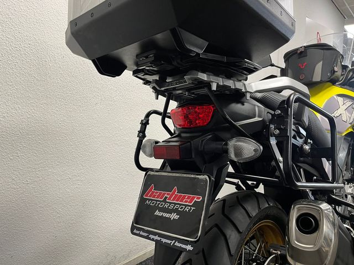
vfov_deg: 53.1
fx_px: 266
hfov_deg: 67.3
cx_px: 177
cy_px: 132
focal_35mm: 26
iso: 100
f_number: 1.6
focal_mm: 5.1
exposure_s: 1/50
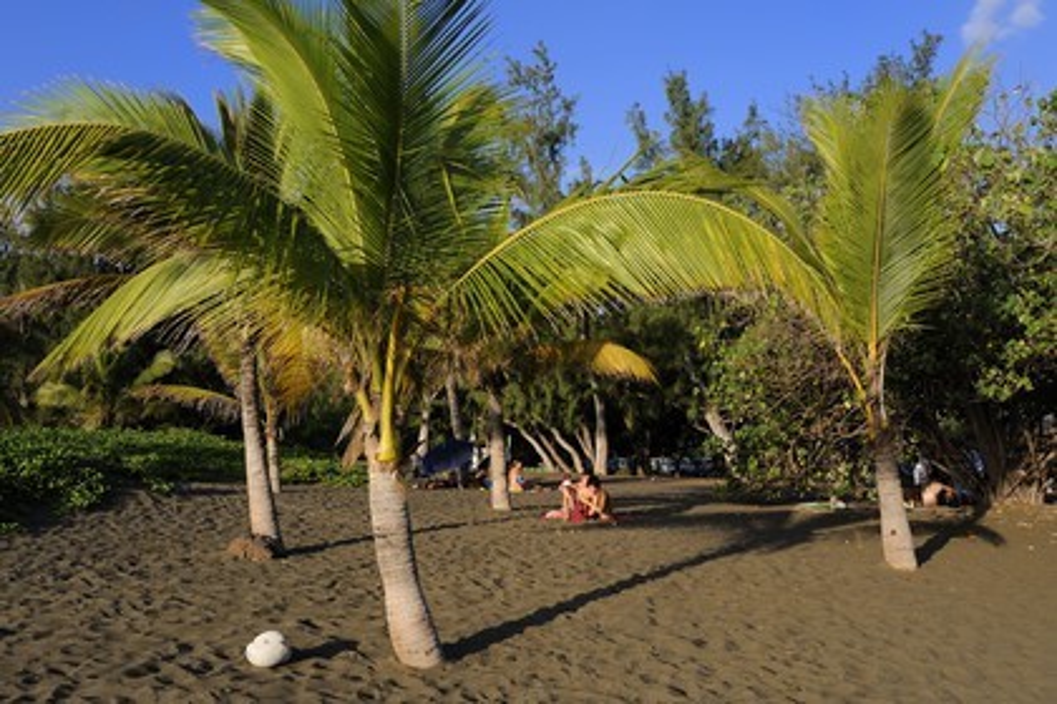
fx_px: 1028
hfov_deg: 54.4
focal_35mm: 35
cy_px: 352
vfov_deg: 37.9
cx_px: 528
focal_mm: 35
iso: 200
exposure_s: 1/100
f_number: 14
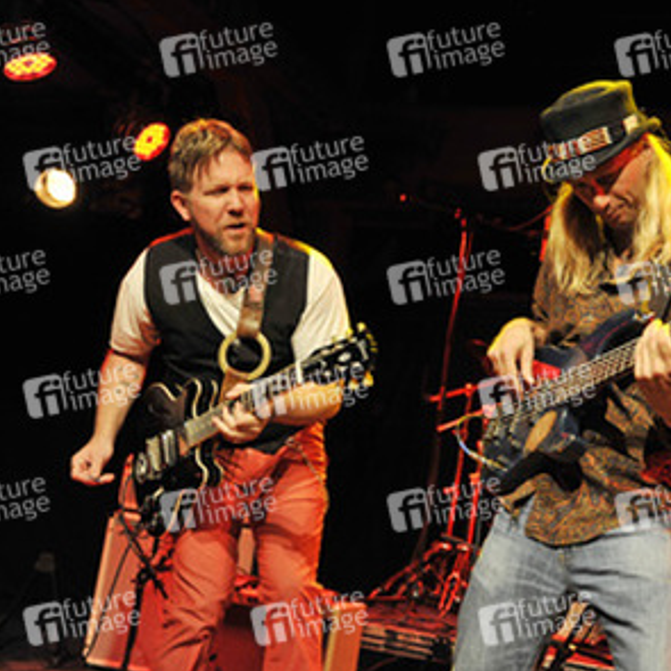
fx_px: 1140
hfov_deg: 32.4
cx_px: 477
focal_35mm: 52
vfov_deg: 32.8
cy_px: 334
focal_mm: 40
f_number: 2.8
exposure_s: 1/160
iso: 800
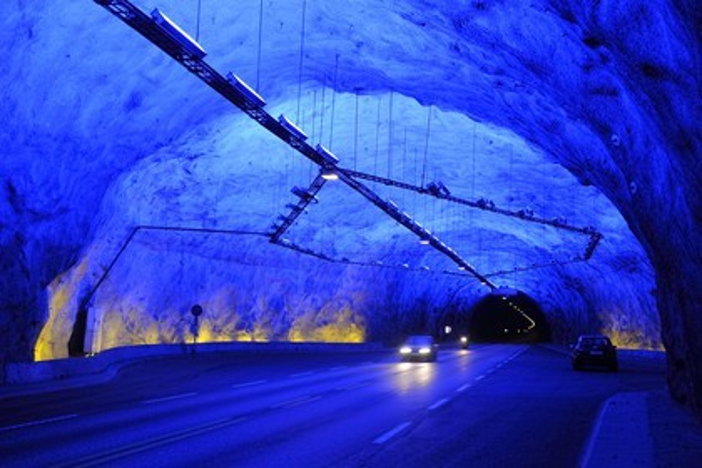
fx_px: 936
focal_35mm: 48
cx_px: 351
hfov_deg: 41.1
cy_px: 234
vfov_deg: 28.1
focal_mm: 48
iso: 400
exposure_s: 1/10
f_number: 4.5
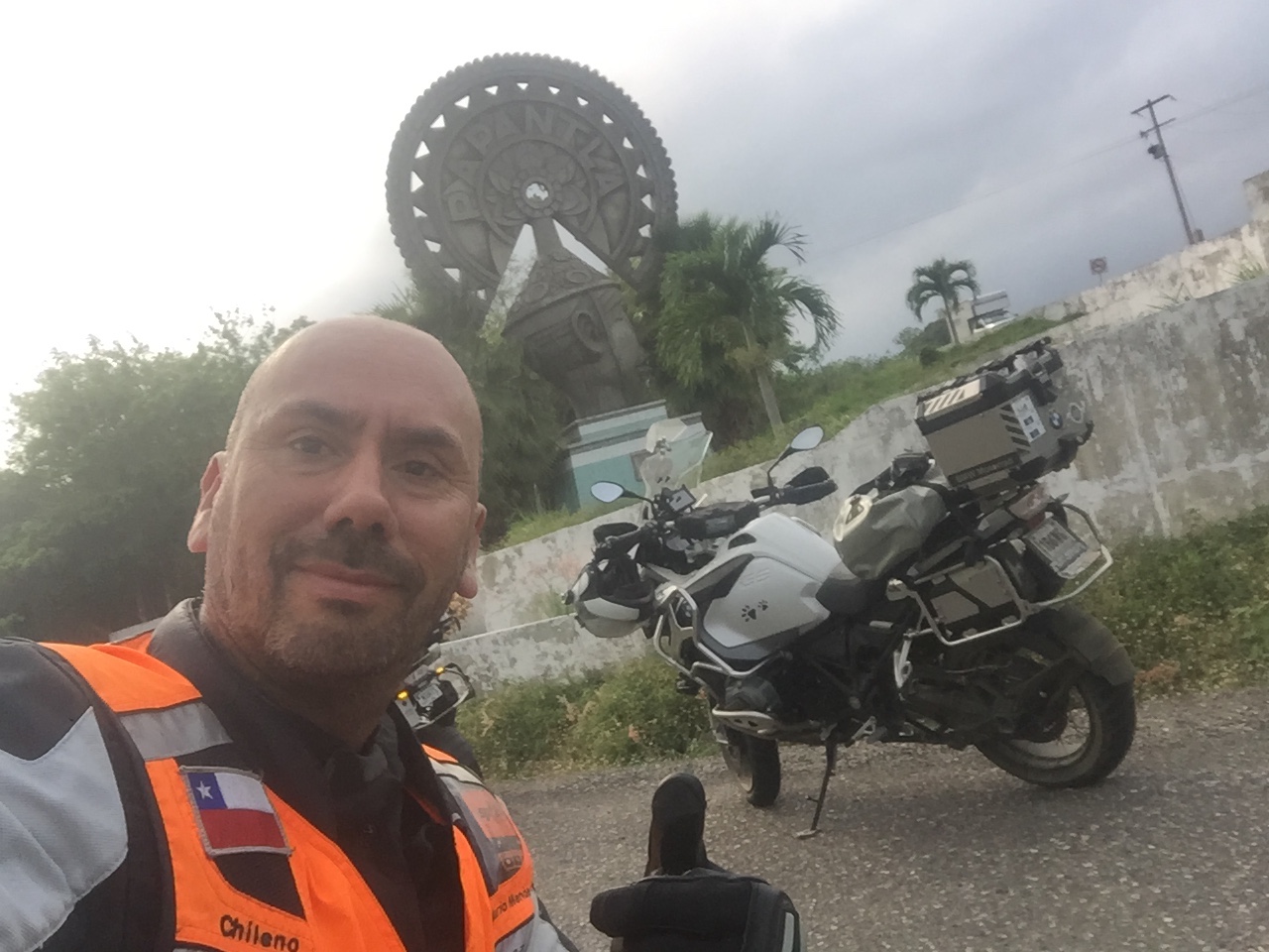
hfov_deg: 58.4
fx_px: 1136
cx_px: 634
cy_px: 476
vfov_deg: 45.4
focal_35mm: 31
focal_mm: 2.65
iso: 32
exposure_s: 1/609
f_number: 2.2
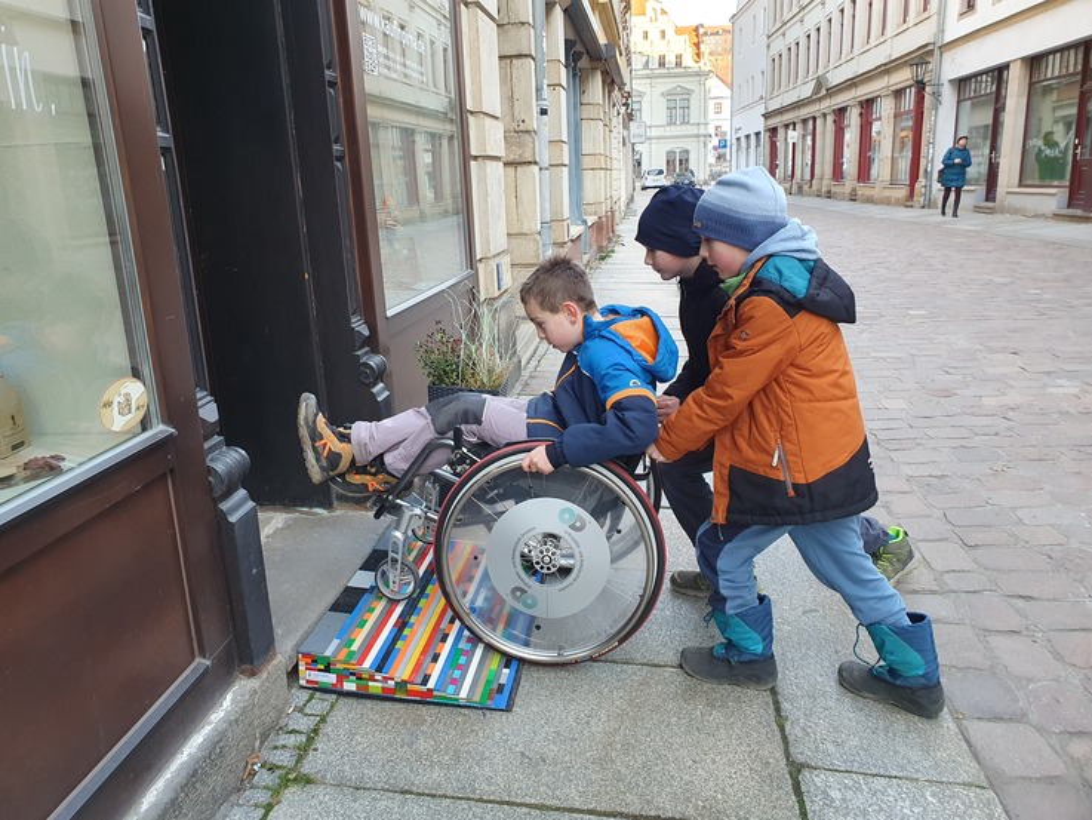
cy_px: 410
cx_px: 546
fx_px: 820
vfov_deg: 53.1
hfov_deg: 67.3
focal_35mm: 26
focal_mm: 4.32
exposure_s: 1/100
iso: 200
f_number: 2.4
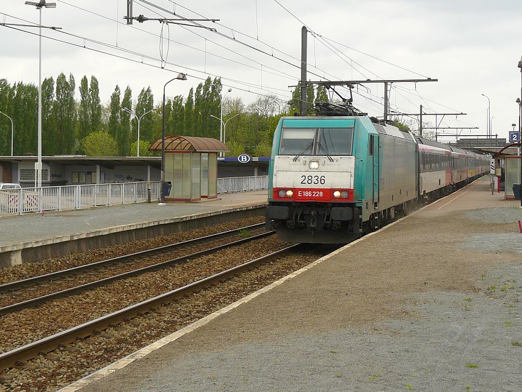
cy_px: 142
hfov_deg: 29.4
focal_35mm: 66
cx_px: 232
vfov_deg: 22.2
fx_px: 995
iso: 100
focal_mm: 7.8
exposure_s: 1/200
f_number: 4.5
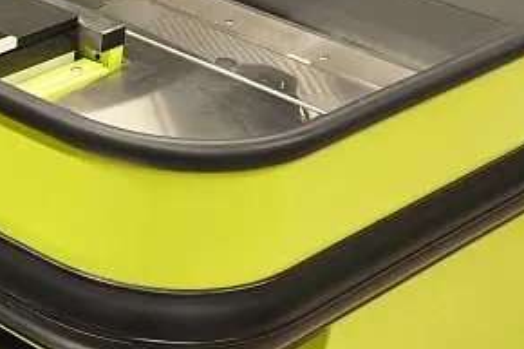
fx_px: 1504
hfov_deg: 18.4
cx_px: -161
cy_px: 225
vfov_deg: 13.2
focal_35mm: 103
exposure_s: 1/50
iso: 640
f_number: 5
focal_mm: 25
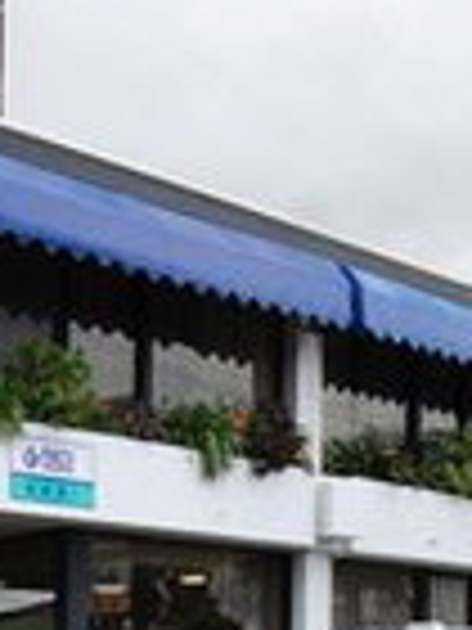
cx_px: 328
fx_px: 1982
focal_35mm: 109
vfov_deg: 17.4
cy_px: 702
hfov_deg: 13.6
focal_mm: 22
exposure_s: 1/125
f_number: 5.6
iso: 100
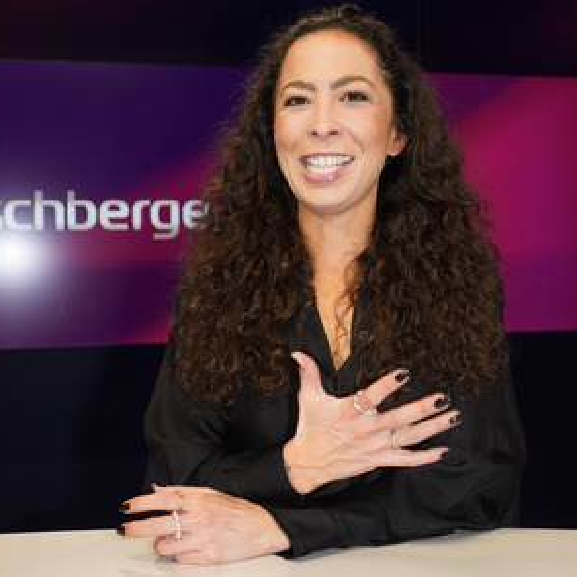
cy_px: 288
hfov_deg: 32.8
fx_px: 981
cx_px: 263
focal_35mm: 52
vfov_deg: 32.8
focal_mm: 40
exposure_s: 1/160
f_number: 5.6
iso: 2000
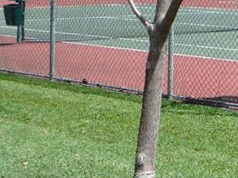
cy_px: 3
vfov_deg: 10.3
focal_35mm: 143
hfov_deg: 13.3
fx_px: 983
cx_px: 312
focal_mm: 6.9
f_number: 5.1
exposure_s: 1/500
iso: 125
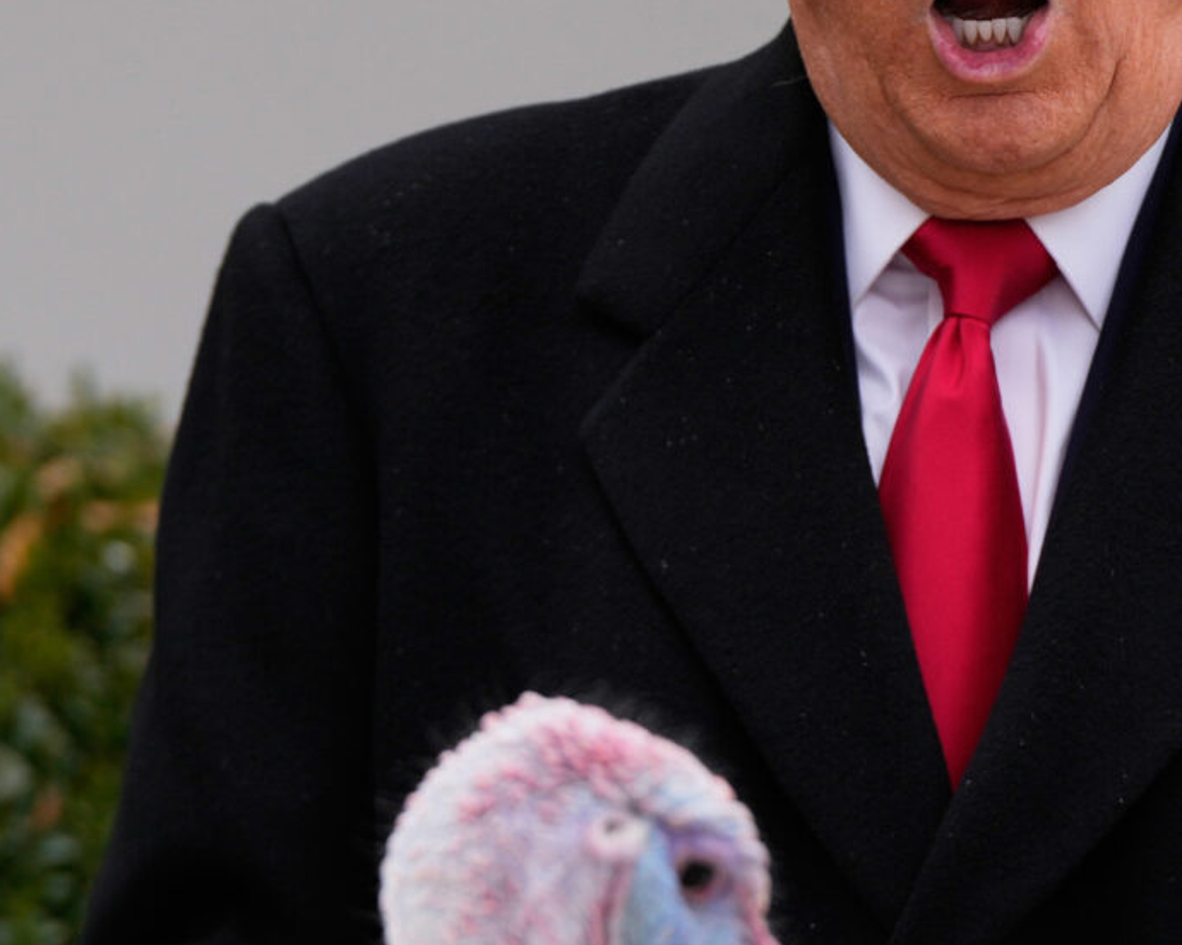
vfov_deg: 2.2
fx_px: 24348
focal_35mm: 696
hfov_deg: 2.8
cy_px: 520
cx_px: 1127
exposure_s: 1/500
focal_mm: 200
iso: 125
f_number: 3.5
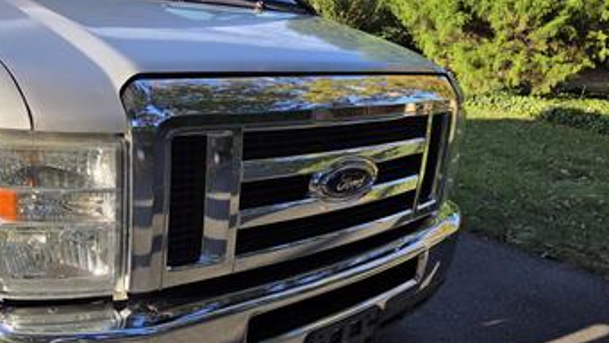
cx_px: 266
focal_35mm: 37
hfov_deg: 53.8
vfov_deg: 31.9
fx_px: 598
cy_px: 209
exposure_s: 1/1879
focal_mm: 5.4
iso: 80
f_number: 1.8
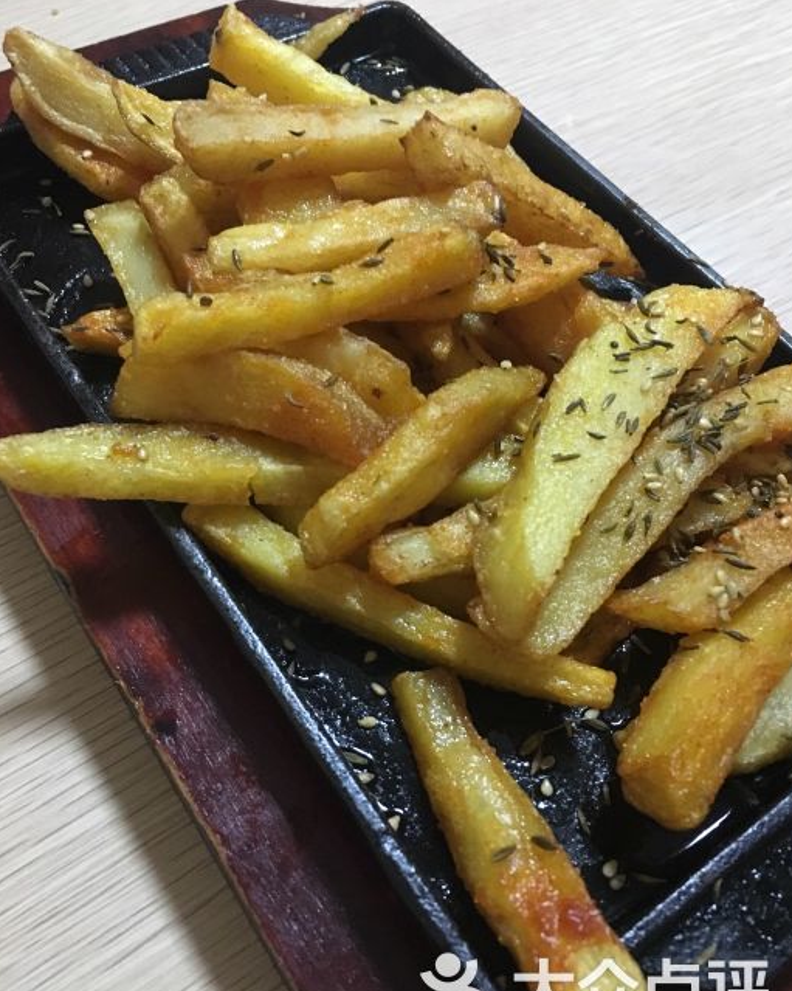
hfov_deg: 47.1
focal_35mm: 31
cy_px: 527
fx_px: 909
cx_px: 402
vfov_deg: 57.1
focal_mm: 4.15
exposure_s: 1/17
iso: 320
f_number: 2.2
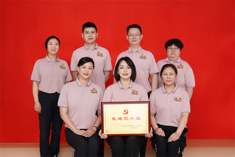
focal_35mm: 58
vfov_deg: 23.4
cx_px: 118
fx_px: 379
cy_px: 78
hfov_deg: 34.5
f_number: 14
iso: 200
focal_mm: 58
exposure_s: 1/160
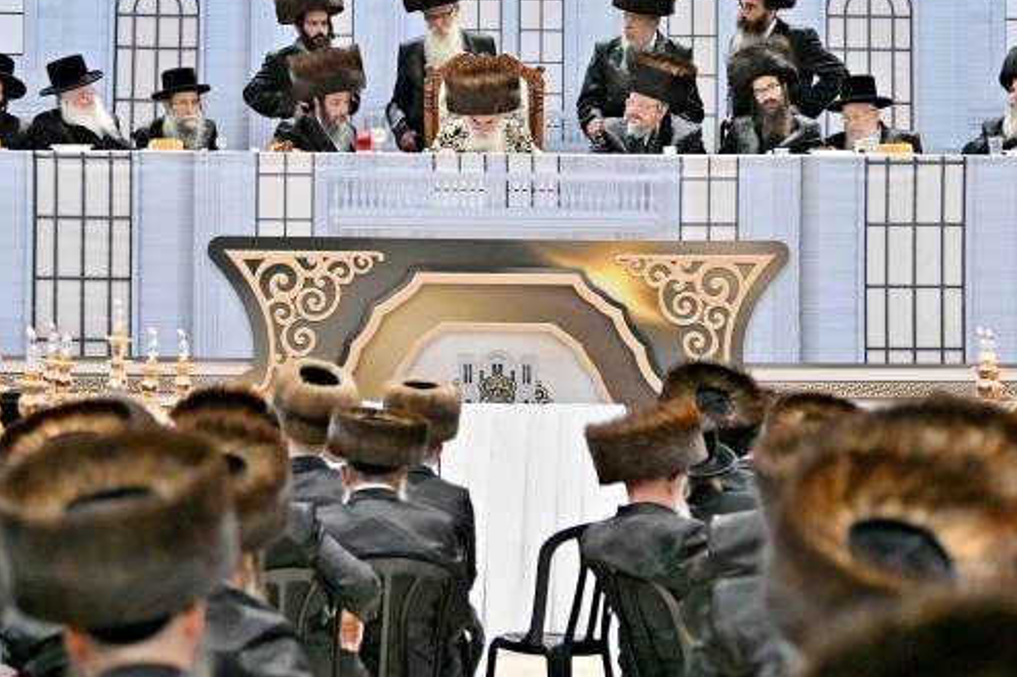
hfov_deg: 12.1
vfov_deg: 8.0
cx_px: 441
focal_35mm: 170
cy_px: -3
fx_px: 4801
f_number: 2.8
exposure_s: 1/125
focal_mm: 82
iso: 320
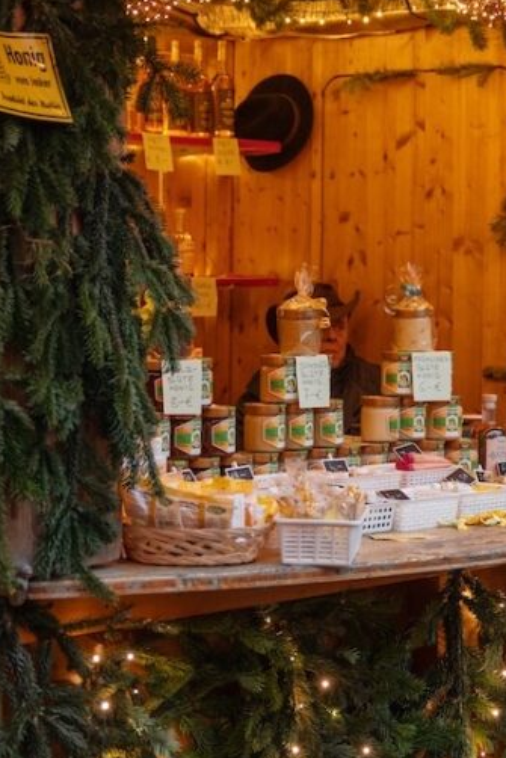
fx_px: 2011
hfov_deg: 14.2
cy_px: 373
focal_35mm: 95
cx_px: 424
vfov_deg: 21.4
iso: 1250
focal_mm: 43.2
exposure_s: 1/50
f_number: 2.8
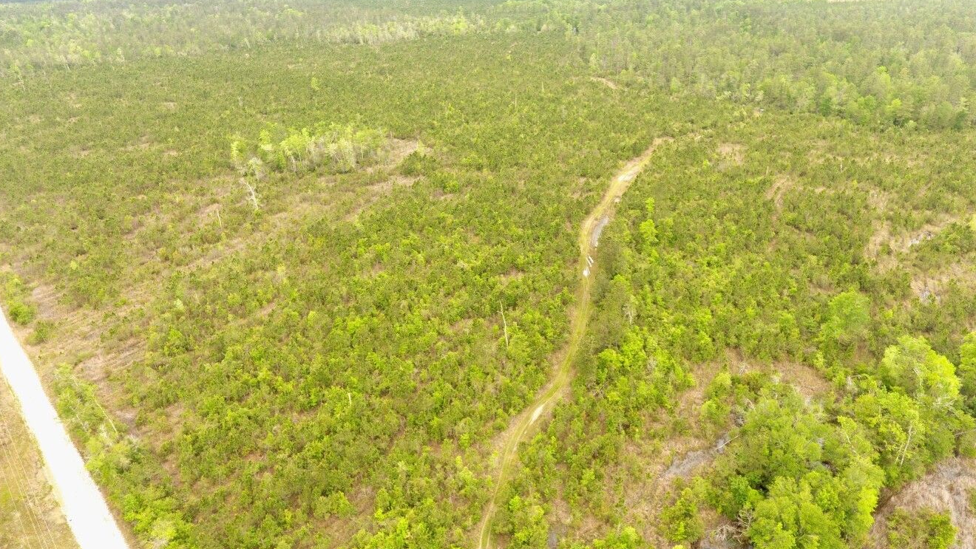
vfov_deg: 51.4
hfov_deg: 81.2
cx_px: 487
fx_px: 569
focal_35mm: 22
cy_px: 246
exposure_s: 1/101
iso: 100
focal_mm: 3.61
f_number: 2.8
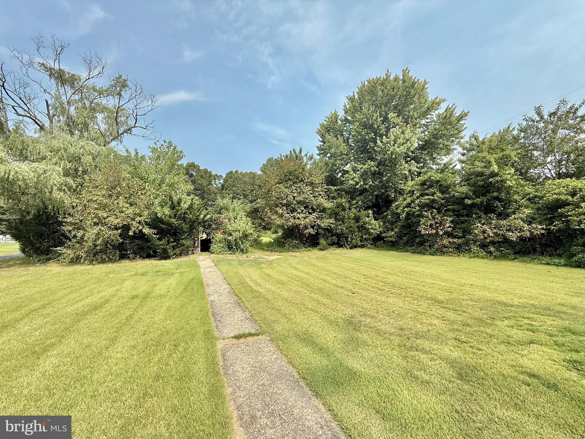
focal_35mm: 14
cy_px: 220
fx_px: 237
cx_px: 292
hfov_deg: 102.1
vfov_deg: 85.7
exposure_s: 1/1259
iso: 50
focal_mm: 2.22
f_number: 2.2
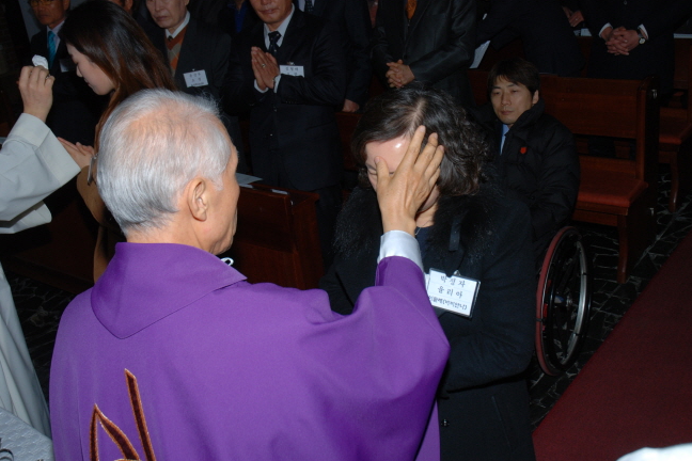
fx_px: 779
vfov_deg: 33.0
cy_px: 217
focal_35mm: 41
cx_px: 372
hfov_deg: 47.8
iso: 200
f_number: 8
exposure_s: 1/60
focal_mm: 25
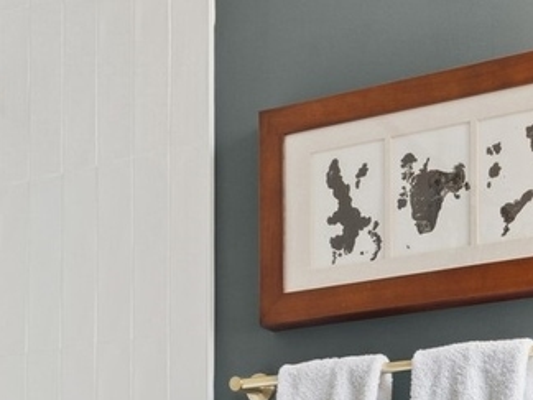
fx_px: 1186
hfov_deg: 24.6
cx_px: 477
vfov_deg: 16.4
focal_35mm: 77
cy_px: 691
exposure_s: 1/25
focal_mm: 16
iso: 320
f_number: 8
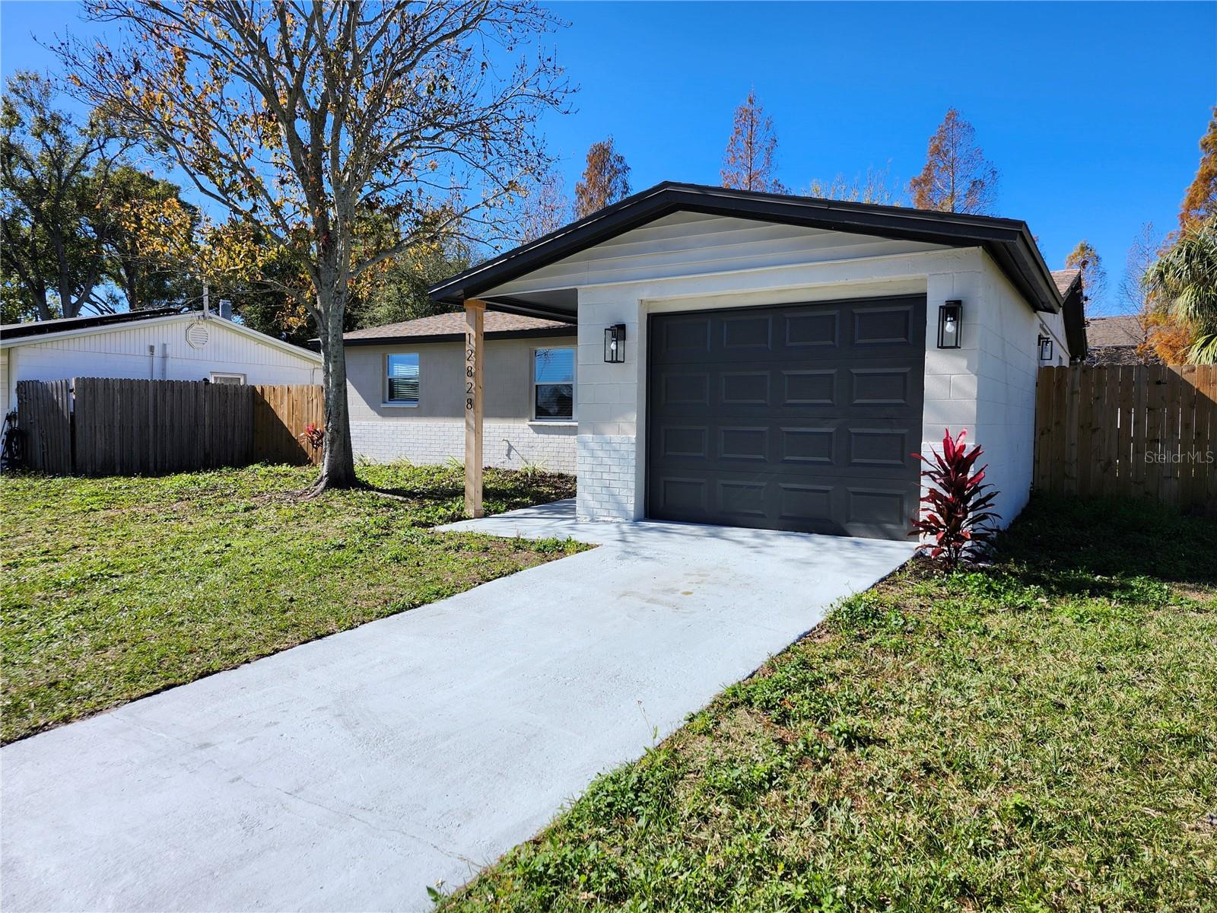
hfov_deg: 73.9
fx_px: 809
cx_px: 608
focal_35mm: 23
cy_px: 456
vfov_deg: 58.9
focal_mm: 5.54
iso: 25
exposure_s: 1/1290
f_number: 1.8
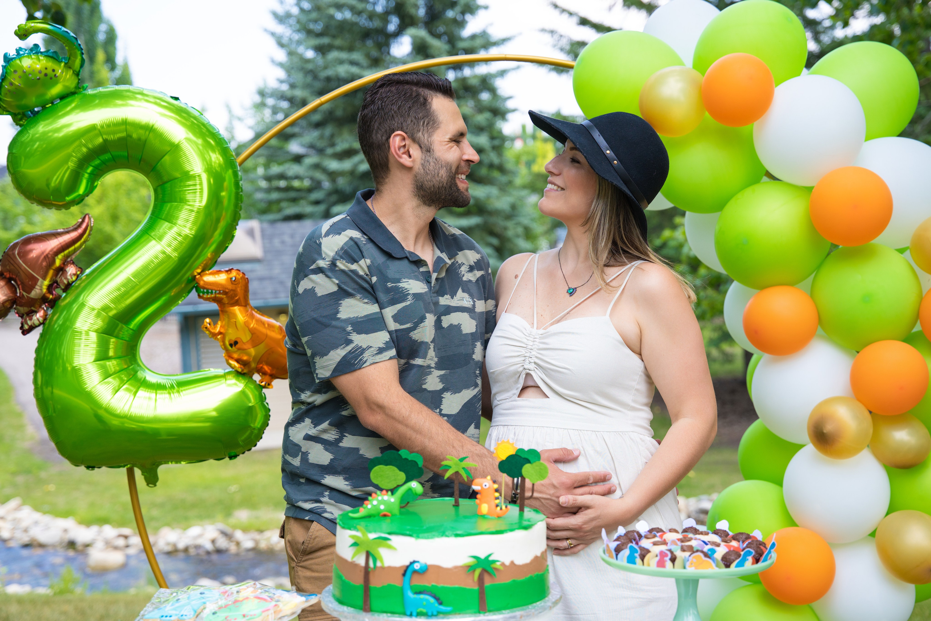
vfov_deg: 26.6
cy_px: 310
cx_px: 466
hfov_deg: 39.1
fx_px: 1311
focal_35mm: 51
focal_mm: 50.7
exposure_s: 1/400
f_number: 3.5
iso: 200
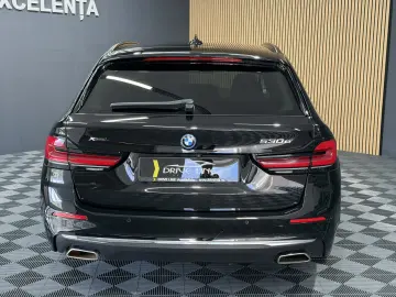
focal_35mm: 48
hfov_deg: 39.7
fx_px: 549
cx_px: 198
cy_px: 148
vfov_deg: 30.3
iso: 160
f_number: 1.78
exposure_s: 1/50
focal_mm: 6.76
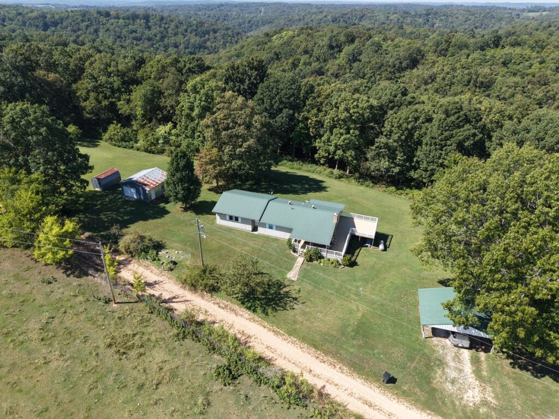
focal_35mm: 24
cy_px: 210
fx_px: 388
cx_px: 280
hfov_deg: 71.6
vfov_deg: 56.8
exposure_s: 1/2000
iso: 130
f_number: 1.8
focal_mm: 8.67
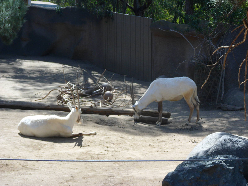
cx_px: 124
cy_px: 93
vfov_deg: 14.1
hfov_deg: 18.7
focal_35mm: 105
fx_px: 752
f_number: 5.3
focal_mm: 17.7
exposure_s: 1/180
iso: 80
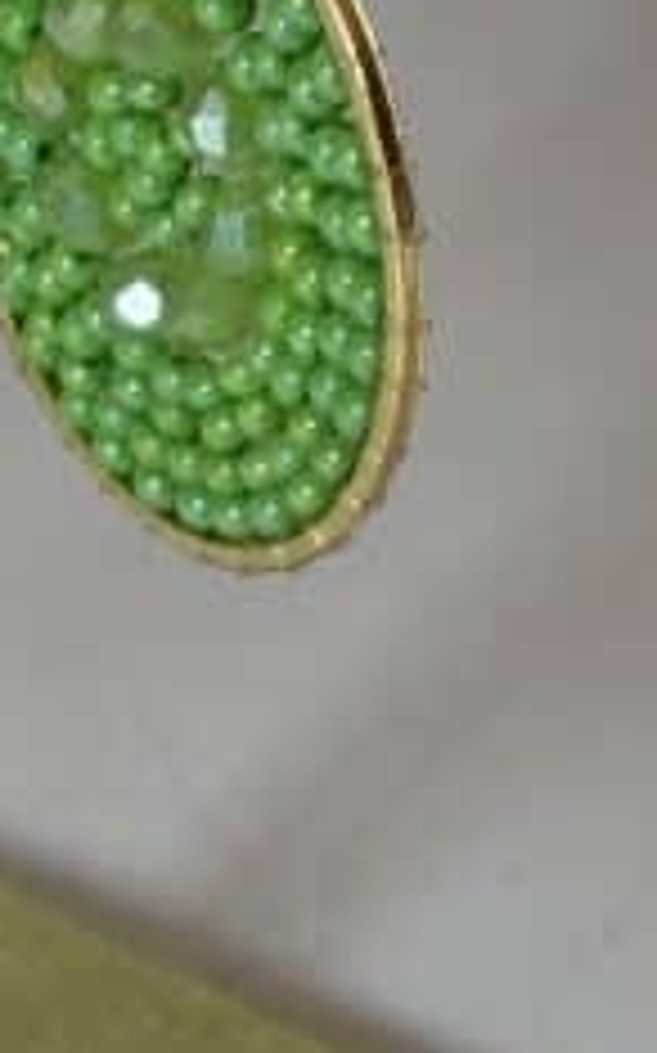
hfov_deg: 5.4
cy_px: 32
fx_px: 6913
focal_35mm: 241
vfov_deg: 8.7
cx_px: -9
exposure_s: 1/162
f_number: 1.6
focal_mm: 5.96
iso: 25
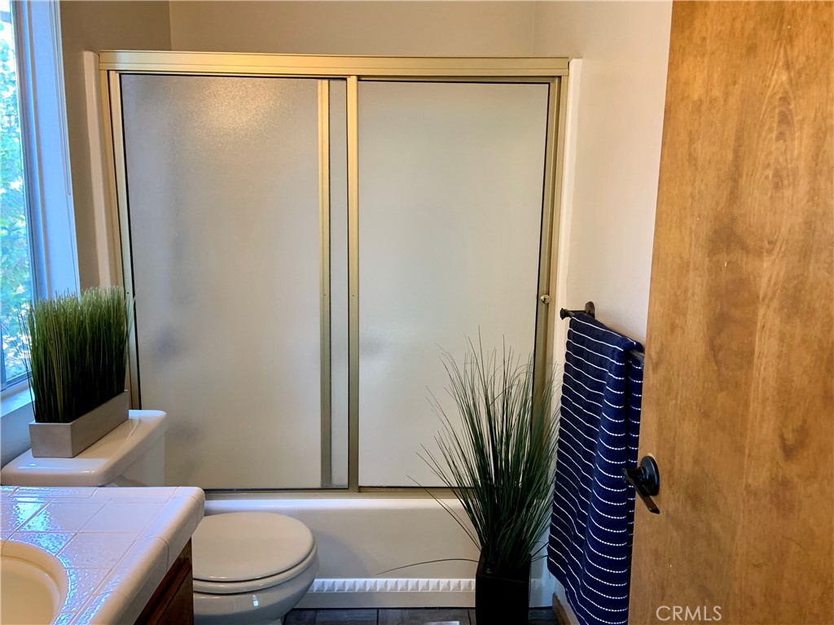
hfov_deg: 67.3
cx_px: 417
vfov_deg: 53.1
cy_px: 312
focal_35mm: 26
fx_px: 626
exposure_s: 1/60
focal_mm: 4.25
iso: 250
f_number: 1.8
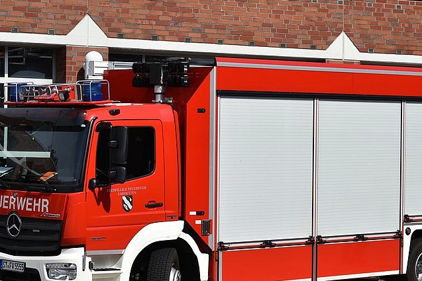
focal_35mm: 113
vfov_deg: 12.1
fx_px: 1325
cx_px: 247
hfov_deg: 18.1
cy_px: 161
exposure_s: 1/500
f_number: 11
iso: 200
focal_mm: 80
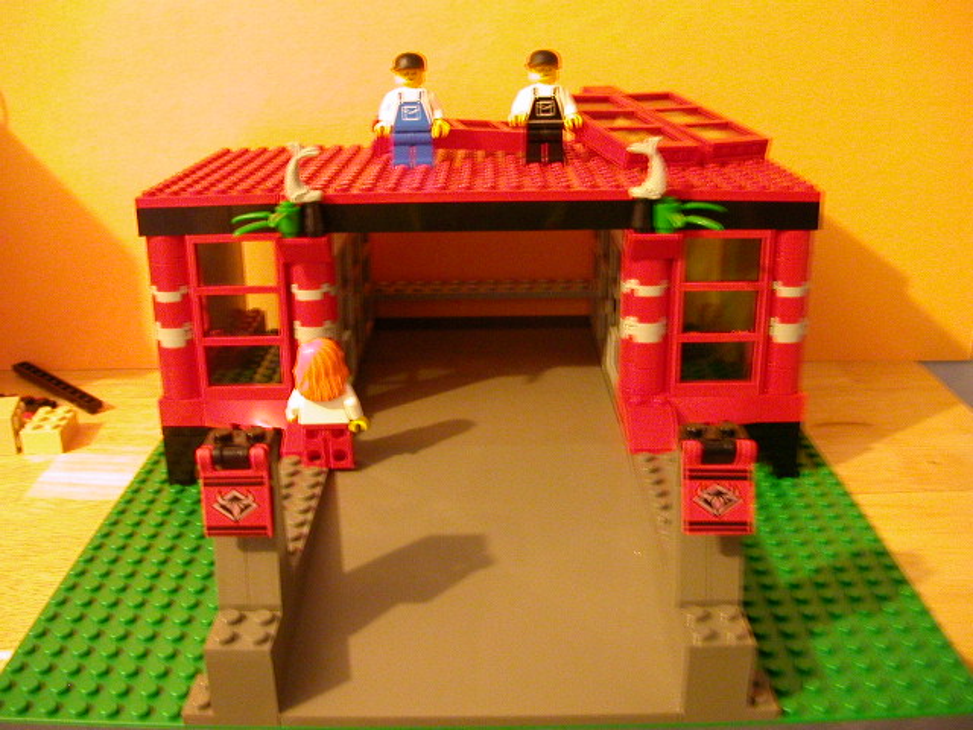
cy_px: 365
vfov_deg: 38.7
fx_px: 1040
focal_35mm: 37
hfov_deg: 50.1
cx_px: 486
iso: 400
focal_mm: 5.6
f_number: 2.7
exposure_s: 1/1.7
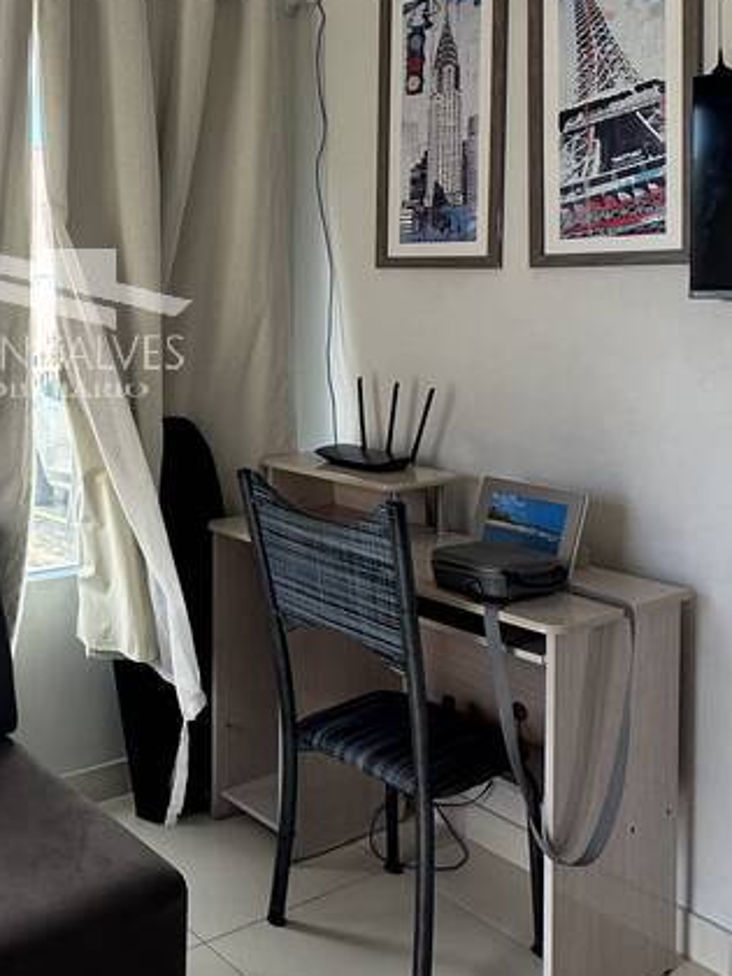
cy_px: 309
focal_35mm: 36
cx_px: -35
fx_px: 1015
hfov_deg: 35.1
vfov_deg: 50.2
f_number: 2.2
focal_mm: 2.22
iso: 40
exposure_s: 1/175
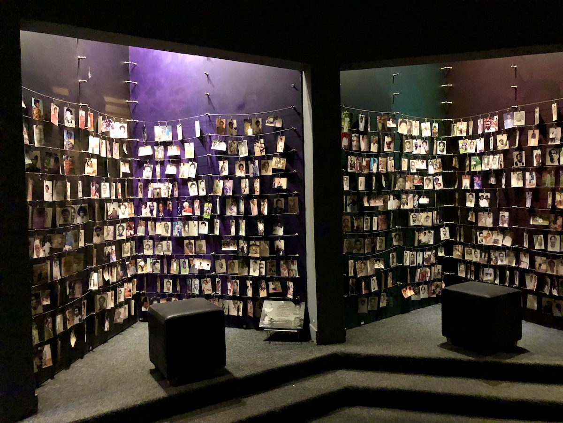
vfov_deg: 49.7
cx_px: 282
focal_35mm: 28
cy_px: 212
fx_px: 455
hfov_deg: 63.4
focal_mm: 4
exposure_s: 1/4
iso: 320
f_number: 1.8
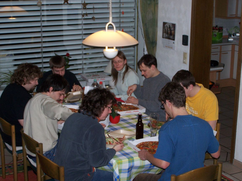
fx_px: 468
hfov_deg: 29.0
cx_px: 121
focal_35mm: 67
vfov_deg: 21.9
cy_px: 90
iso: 140
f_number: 3.2
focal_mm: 11.1
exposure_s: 1/80
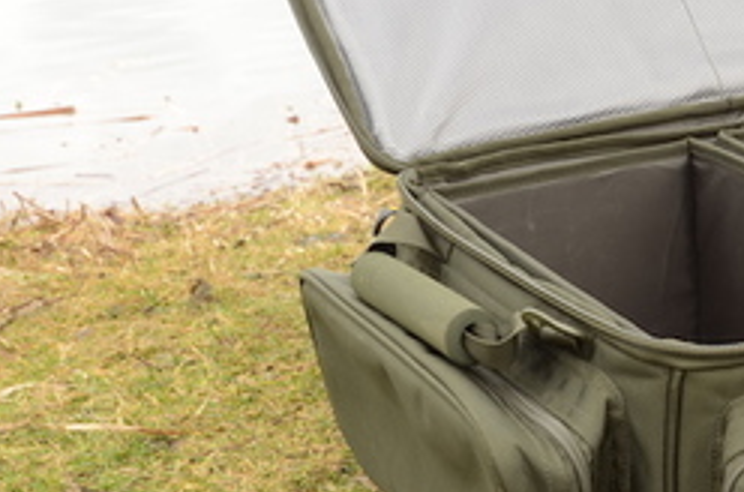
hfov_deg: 23.9
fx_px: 1649
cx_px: 798
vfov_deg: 17.0
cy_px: 231
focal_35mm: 80
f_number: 8
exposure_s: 1/60
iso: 200
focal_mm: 22
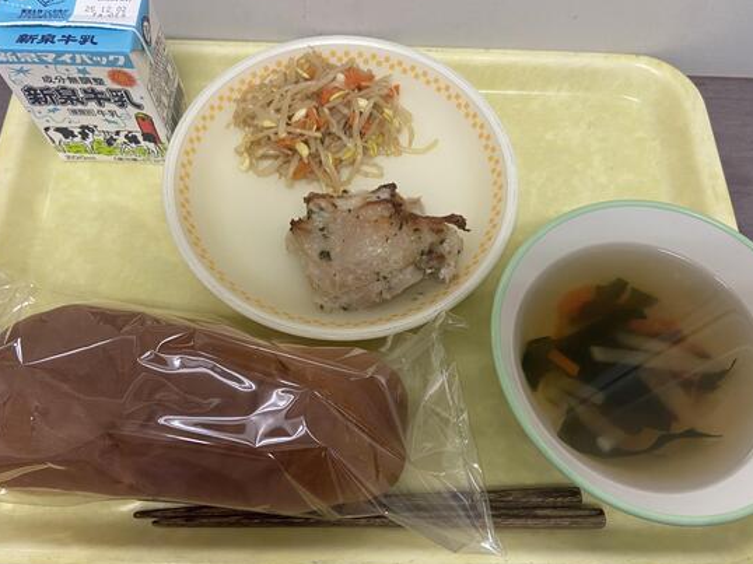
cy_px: 292
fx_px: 631
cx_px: 361
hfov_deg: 61.7
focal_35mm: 29
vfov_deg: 48.2
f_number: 1.8
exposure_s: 1/60
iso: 125
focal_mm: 4.25
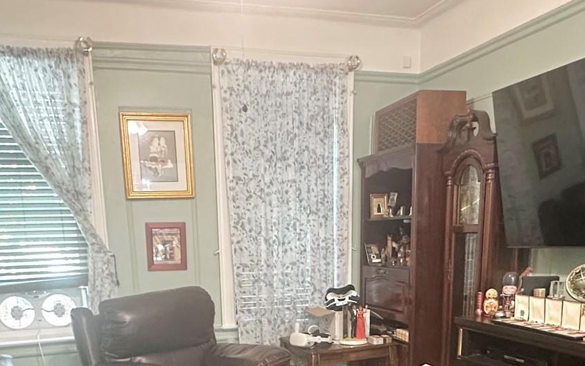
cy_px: 376
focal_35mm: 36
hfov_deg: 53.9
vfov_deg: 32.2
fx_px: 574
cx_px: 260
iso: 500
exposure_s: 1/42
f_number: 2.2
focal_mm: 2.22
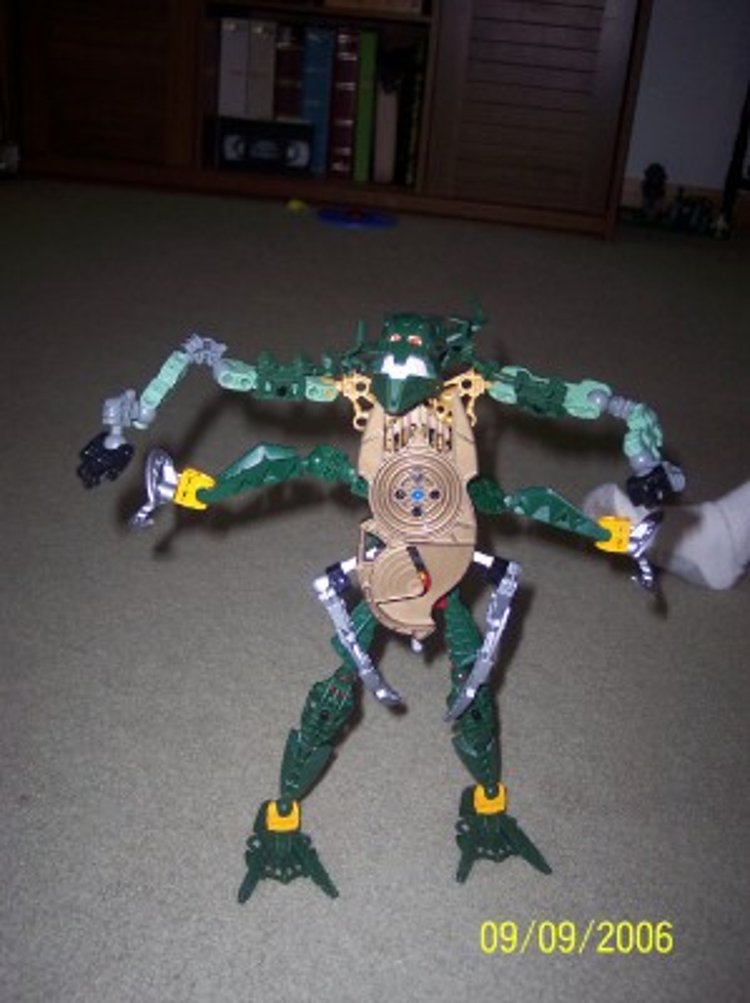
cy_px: 502
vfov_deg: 49.0
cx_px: 375
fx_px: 1100
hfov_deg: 37.6
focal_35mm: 38
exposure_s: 1/30
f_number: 2.8
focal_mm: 8
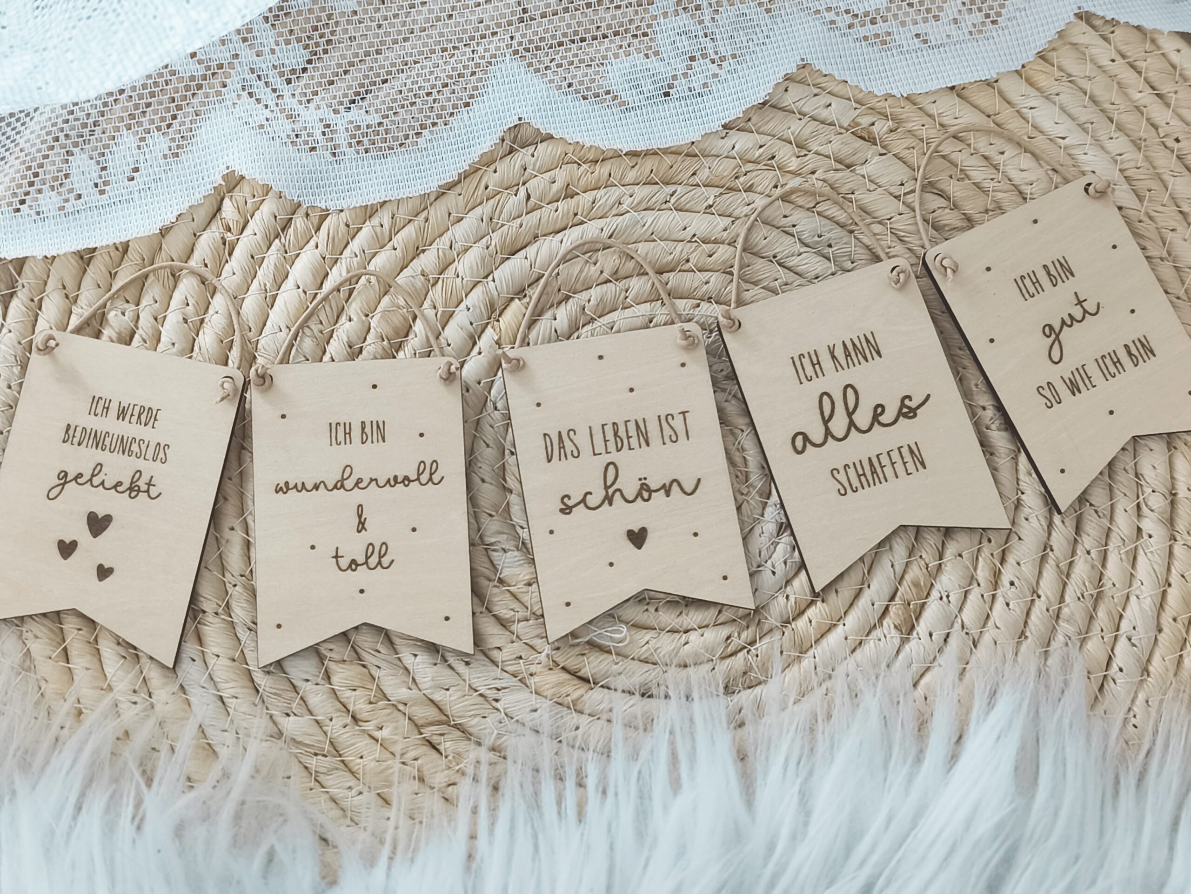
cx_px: 596
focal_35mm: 46
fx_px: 1583
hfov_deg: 41.2
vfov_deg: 31.5
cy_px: 447
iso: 640
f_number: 1.65
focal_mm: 6.18
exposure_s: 1/50
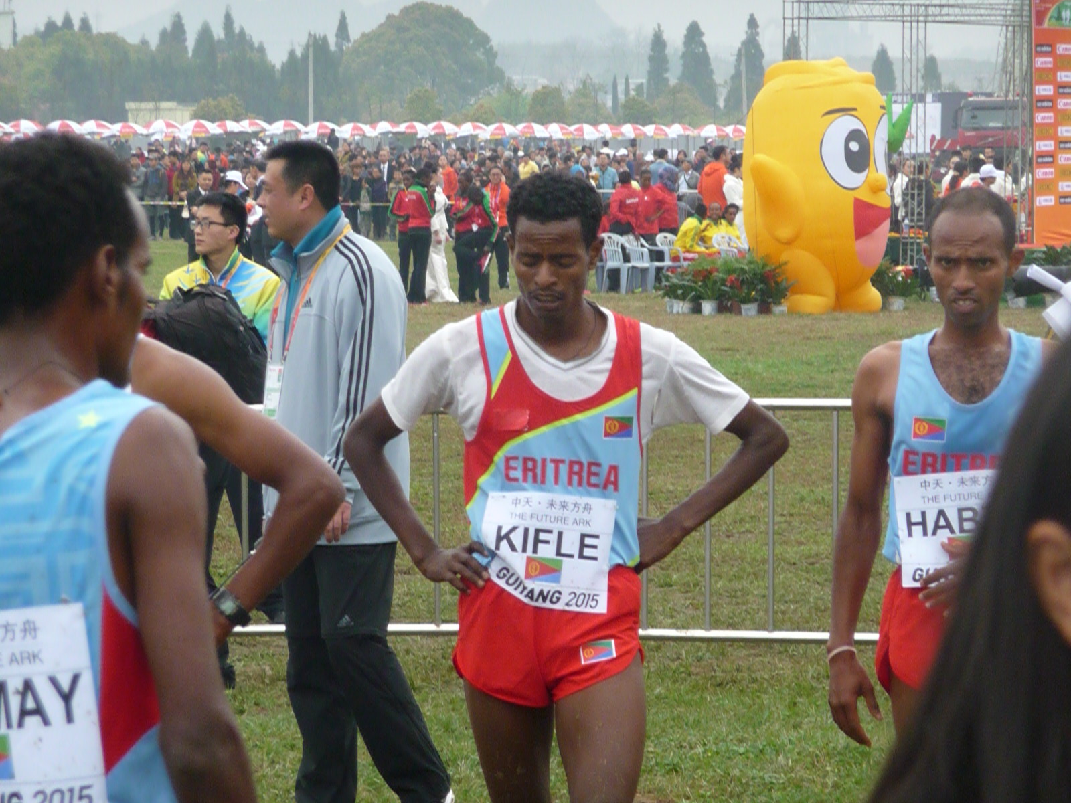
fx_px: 6559
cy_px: 402
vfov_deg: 7.0
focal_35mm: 212
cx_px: 536
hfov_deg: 9.3
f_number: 4.8
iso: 500
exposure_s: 1/800
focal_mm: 36.4
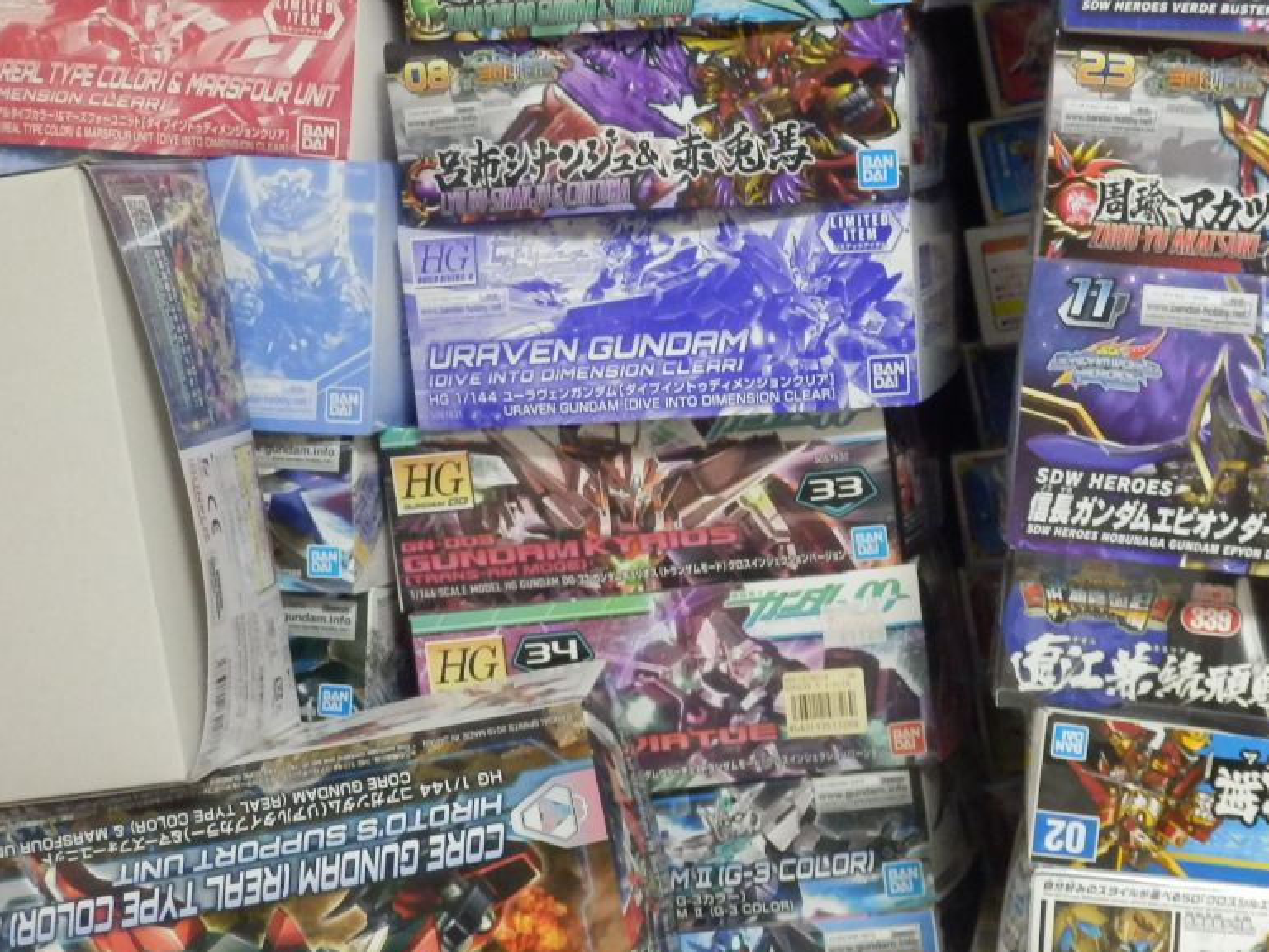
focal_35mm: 70
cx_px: 924
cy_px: 421
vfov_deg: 21.0
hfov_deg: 27.5
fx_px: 2566
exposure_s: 1/40
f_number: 4
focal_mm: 7.4
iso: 800
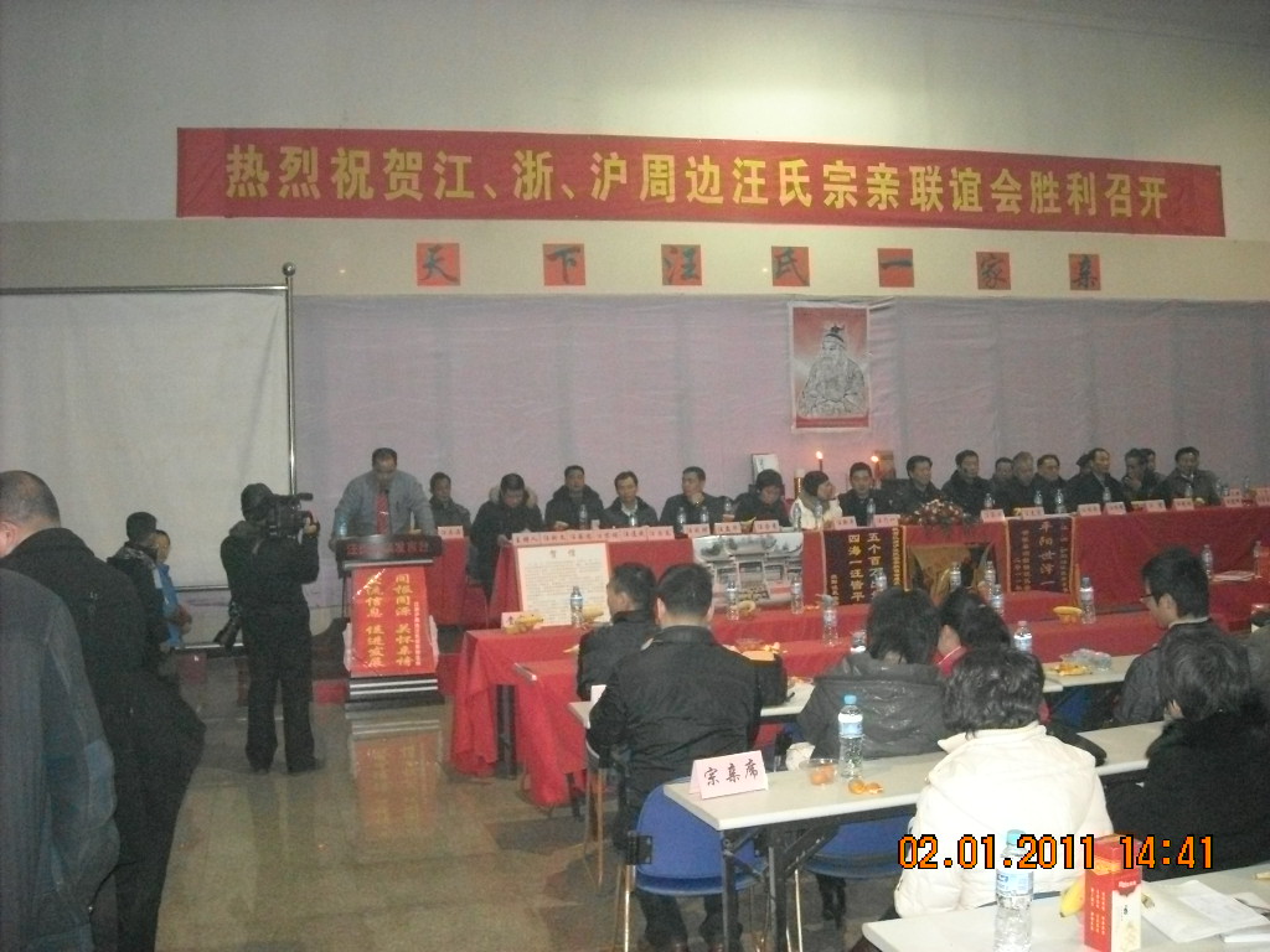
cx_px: 635
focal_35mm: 35
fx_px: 1284
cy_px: 476
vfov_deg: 40.7
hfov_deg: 52.6
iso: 872
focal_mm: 5.7
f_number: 2.8
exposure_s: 1/60
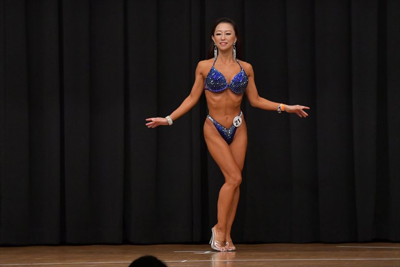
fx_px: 2832
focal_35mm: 255
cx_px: 200
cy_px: 134
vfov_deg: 5.4
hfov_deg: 8.1
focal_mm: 170
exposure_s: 1/400
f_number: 5.6
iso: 6400
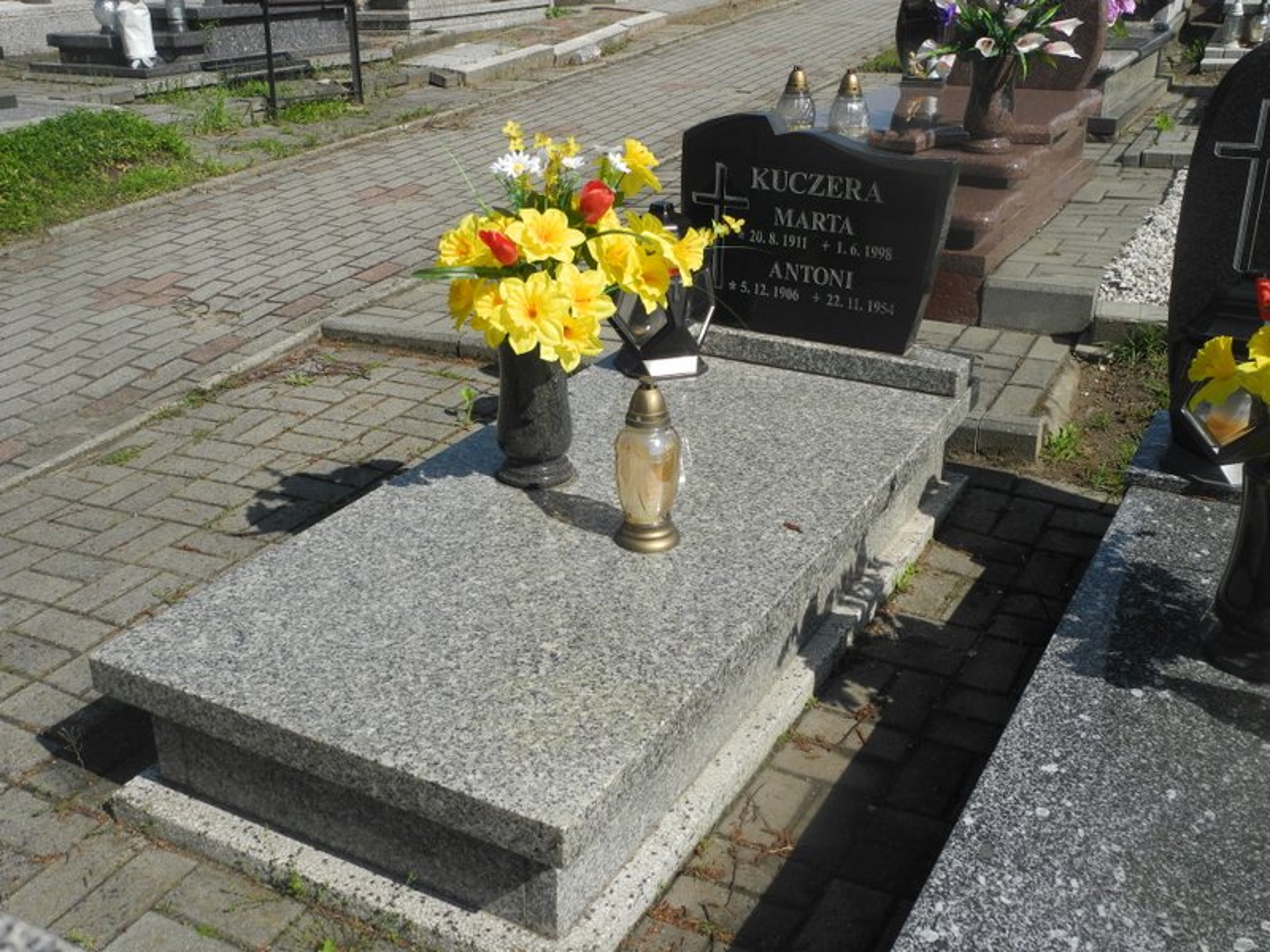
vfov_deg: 37.7
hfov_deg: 49.0
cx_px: 635
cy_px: 476
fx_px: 1394
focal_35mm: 38
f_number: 4.5
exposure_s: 1/800
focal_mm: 8.1
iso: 100
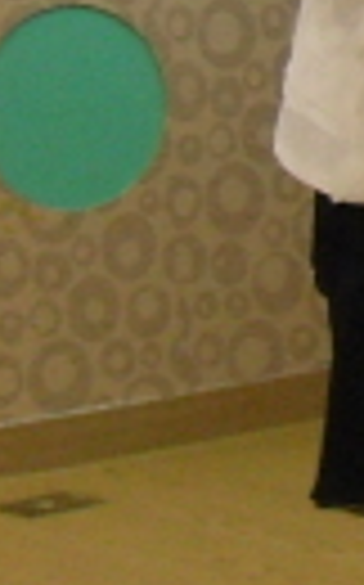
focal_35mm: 241
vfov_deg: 8.6
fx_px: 3834
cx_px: 1398
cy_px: -126
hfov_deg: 4.9
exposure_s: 1/30
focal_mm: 6.3
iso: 200
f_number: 2.8
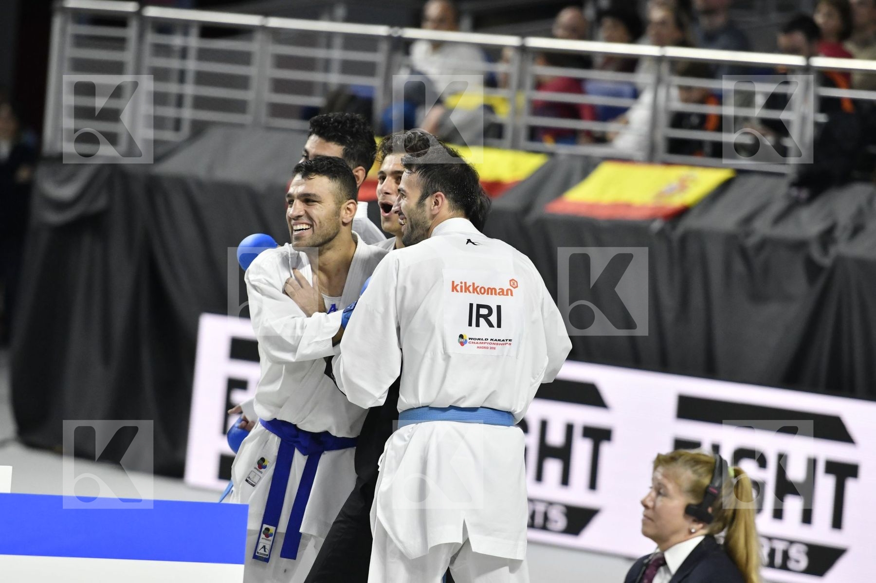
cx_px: 438
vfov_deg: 4.6
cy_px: 292
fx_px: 7296
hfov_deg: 6.9
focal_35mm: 300
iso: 2000
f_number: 2.8
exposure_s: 1/1000
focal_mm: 200
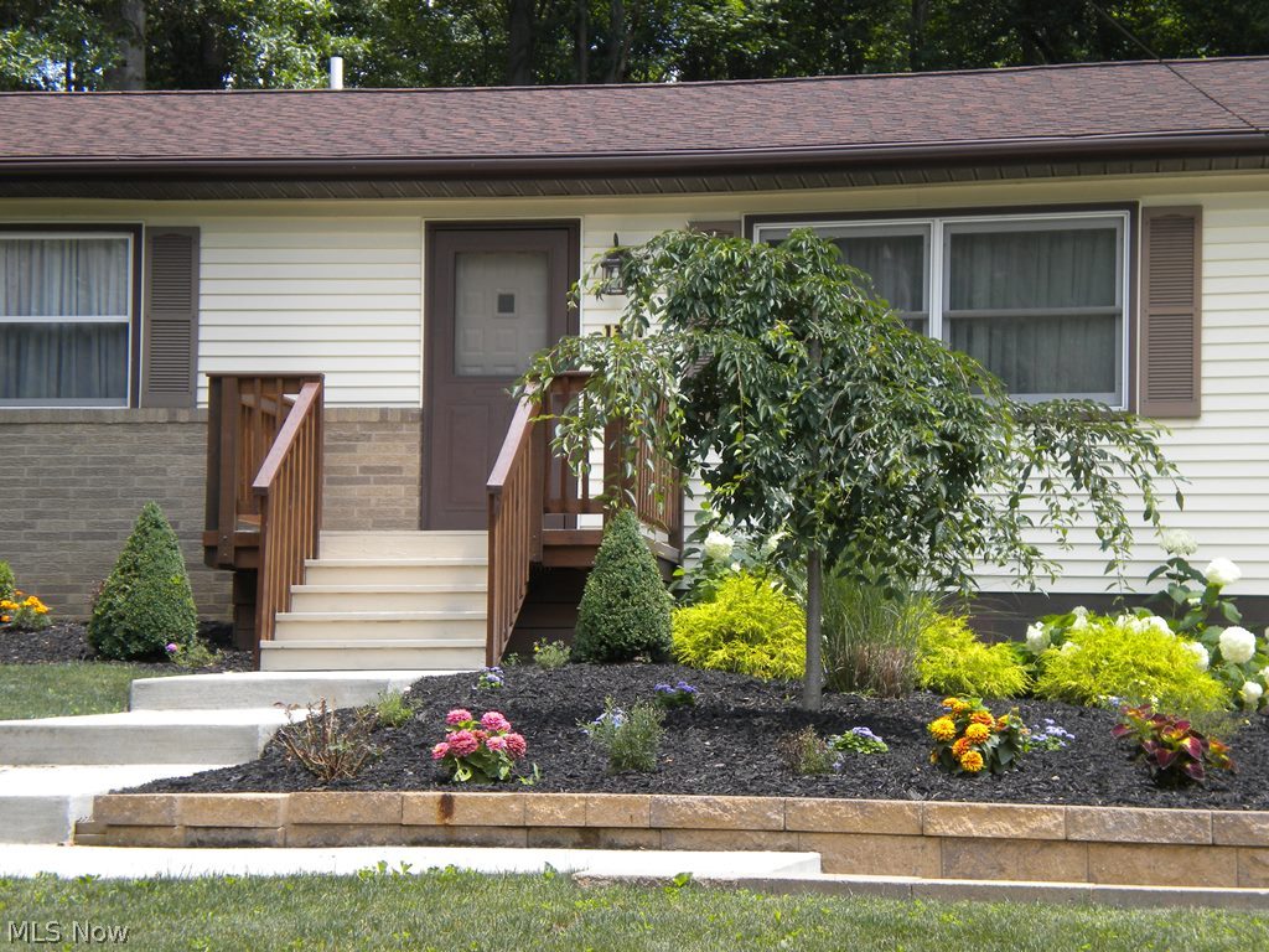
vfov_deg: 18.7
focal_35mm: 79
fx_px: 2896
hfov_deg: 24.7
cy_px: 476
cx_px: 634
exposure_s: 1/190
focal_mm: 14.3
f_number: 5.1
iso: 80
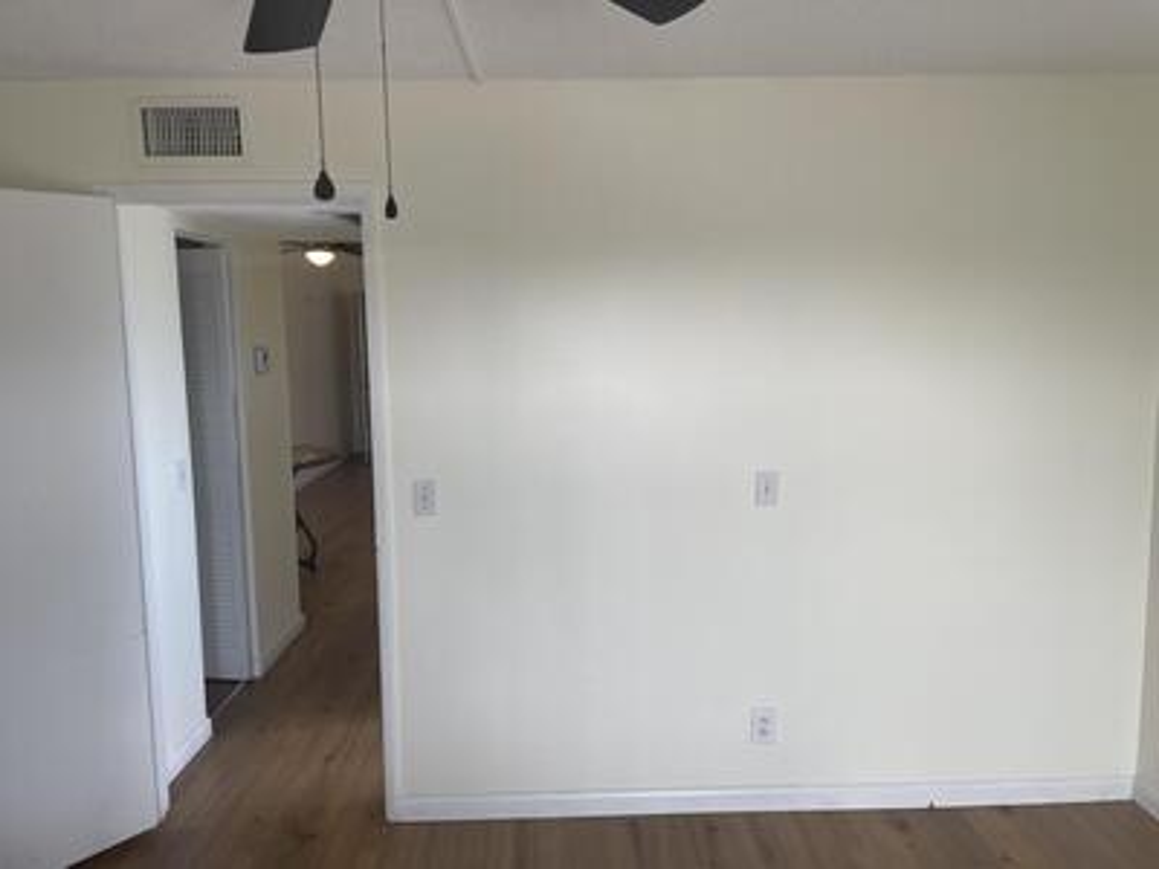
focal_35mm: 26
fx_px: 871
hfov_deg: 67.3
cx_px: 580
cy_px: 434
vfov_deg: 53.1
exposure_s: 1/121
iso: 100
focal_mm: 4.2
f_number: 1.6
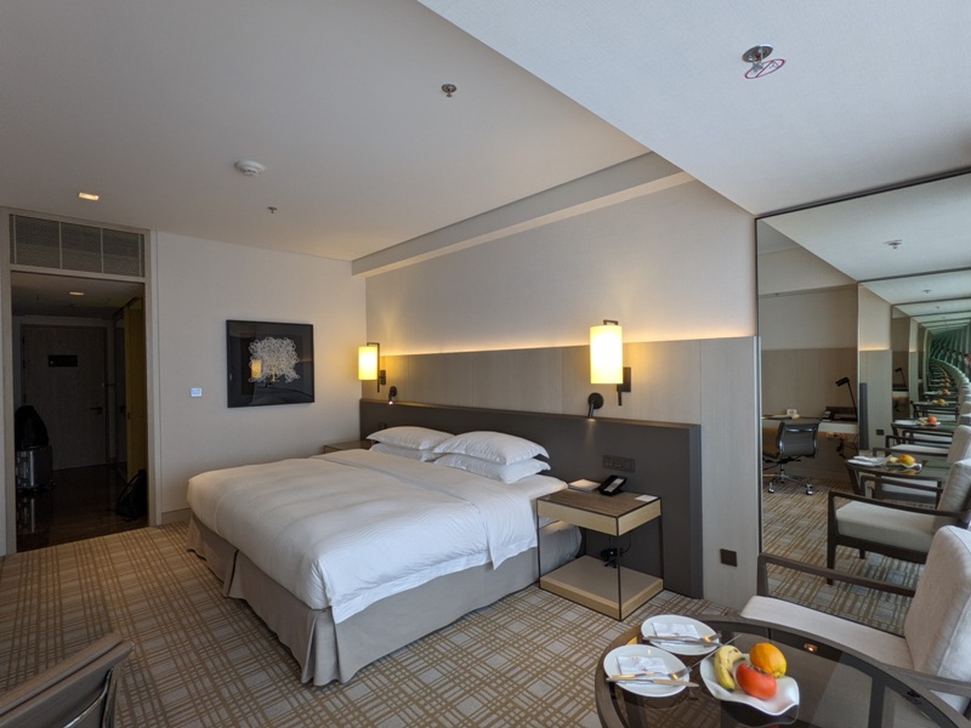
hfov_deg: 94.5
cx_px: 486
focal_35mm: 16
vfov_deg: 78.1
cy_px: 364
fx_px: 449
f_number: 2.2
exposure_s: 1/60
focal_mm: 2.22
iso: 47
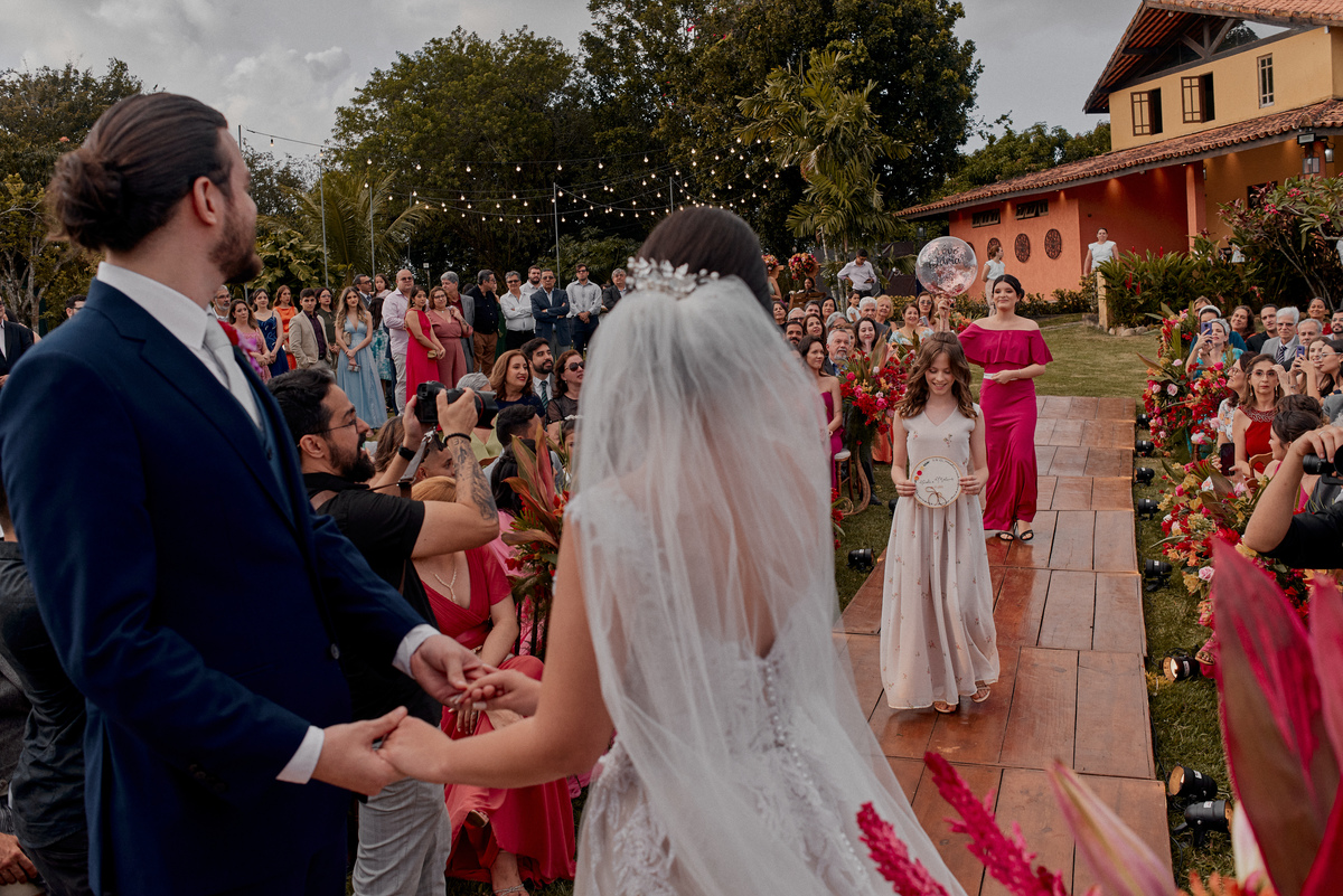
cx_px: 672
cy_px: 448
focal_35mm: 35
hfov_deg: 54.4
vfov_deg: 37.9
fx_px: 1306
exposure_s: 1/320
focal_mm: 35
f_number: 6.3
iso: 79
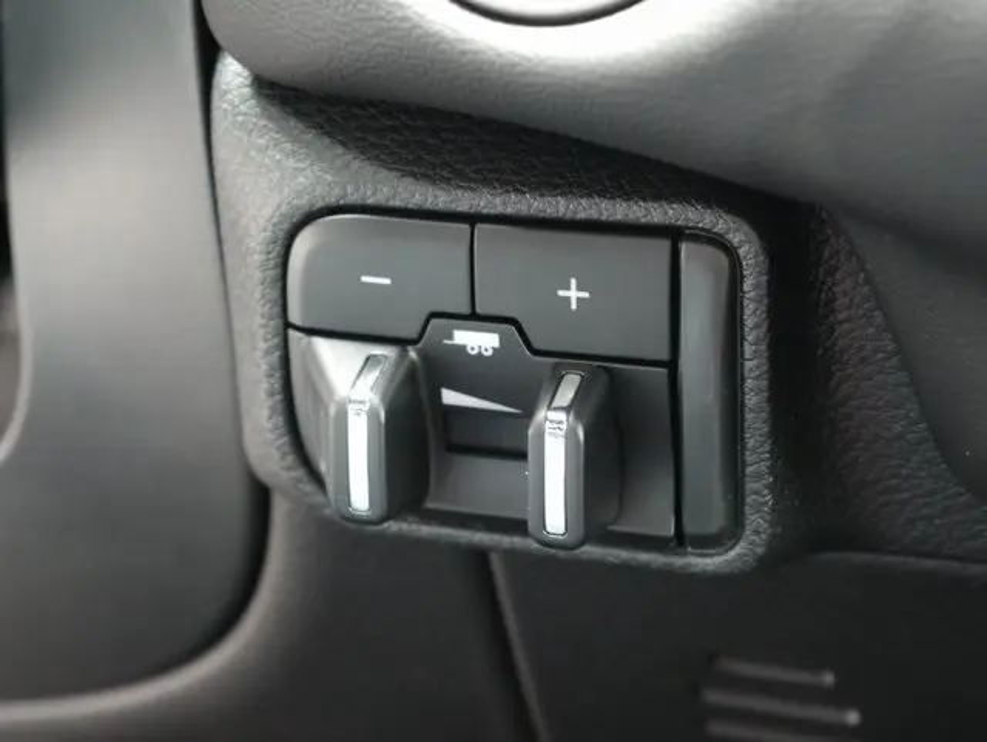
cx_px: 494
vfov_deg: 18.5
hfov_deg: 24.4
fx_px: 2283
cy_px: 371
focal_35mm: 80
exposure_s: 1/10
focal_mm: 40
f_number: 5.6
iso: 3200
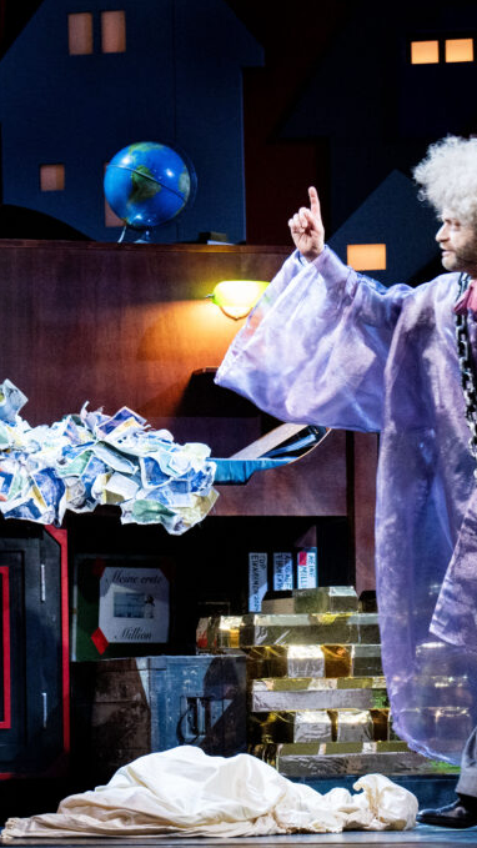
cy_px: 424
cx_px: 226
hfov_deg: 7.7
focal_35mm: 158
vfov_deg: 13.6
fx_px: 3552
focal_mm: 100
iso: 6400
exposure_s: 1/100
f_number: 4
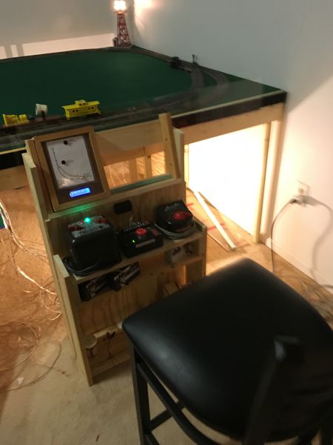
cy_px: 222
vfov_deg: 61.7
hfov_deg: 48.2
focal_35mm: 29
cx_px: 166
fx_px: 372
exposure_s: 1/20
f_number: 2.2
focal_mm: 4.15
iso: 200
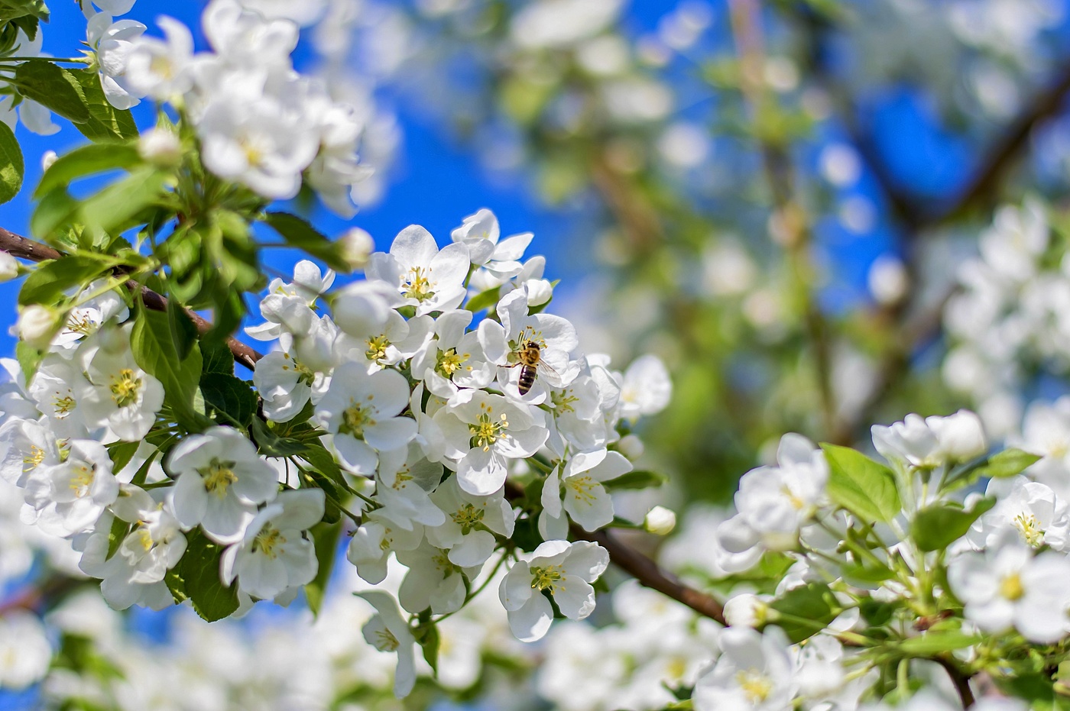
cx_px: 535
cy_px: 356
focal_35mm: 75
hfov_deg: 27.0
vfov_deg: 18.2
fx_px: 2227
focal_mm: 50
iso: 100
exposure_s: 1/3200
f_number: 1.8
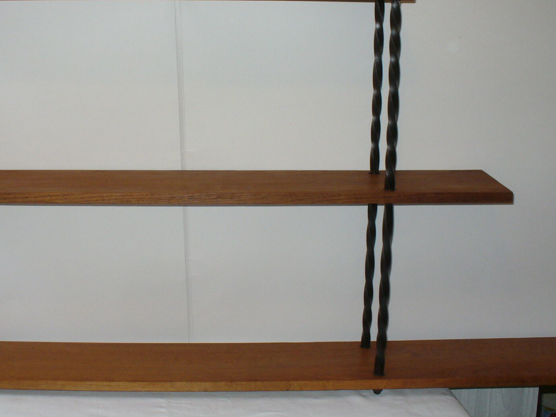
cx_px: 207
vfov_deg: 26.8
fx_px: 867
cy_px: 130
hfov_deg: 35.3
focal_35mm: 54
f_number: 2.8
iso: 100
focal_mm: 6.1
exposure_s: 1/40
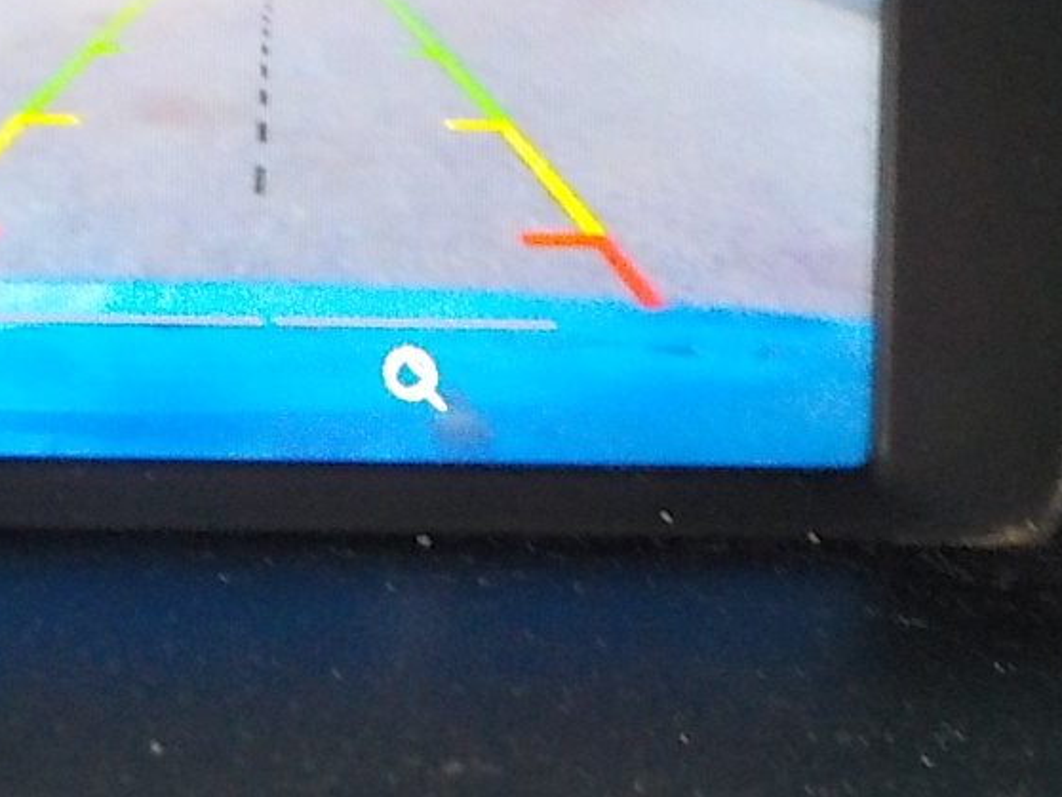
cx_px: 166
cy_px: 418
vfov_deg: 17.2
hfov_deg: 22.3
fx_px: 2640
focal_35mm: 86
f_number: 3.3
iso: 320
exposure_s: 1/30
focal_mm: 4.1
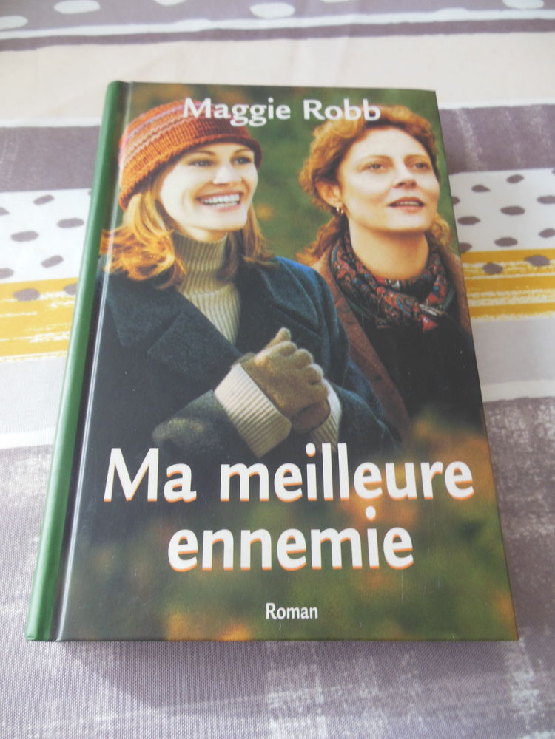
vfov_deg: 69.4
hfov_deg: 54.9
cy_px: 370
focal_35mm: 25
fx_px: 534
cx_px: 278
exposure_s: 1/30
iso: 125
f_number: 3.2
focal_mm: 4.5
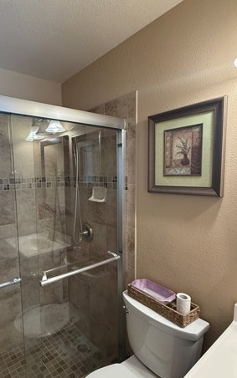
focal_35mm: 21
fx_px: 217
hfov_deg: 56.2
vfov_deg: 82.2
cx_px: 80
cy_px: 201
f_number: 2.2
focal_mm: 2.22
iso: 320
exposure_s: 1/60
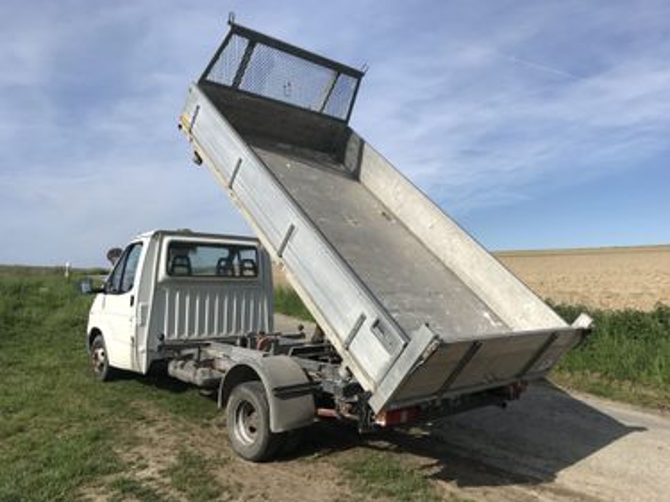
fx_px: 542
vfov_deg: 49.7
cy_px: 251
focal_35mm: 28
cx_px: 335
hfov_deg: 63.5
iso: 20
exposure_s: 1/3425
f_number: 1.8
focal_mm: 3.99
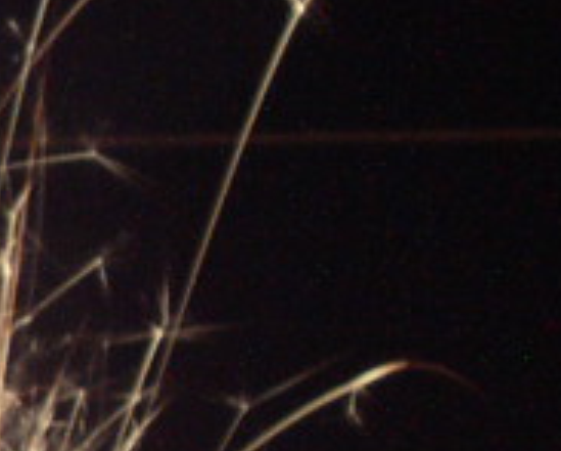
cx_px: -791
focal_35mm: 259
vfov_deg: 6.0
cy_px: 485
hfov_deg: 7.0
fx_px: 4307
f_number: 7.6
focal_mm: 8
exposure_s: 8
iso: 100
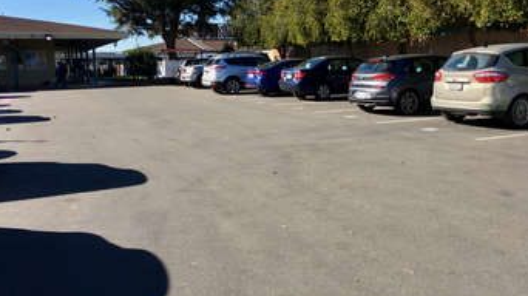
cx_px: 278
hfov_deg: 54.0
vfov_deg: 31.9
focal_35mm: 37
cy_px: 123
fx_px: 518
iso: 25
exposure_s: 1/1054
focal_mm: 4.15
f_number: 2.2
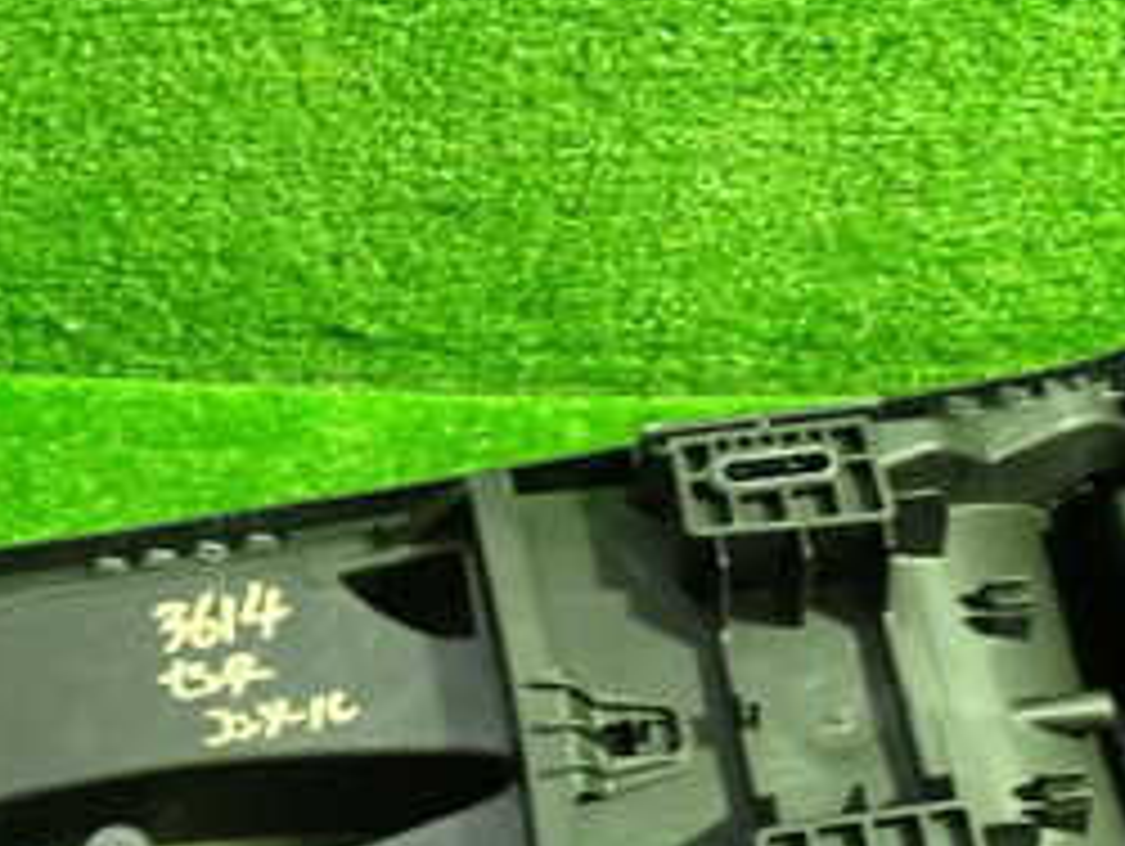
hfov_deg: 26.8
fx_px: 2342
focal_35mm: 72
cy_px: 760
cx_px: 356
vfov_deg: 20.1
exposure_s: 1/30
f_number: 2.3
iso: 800
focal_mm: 5.4
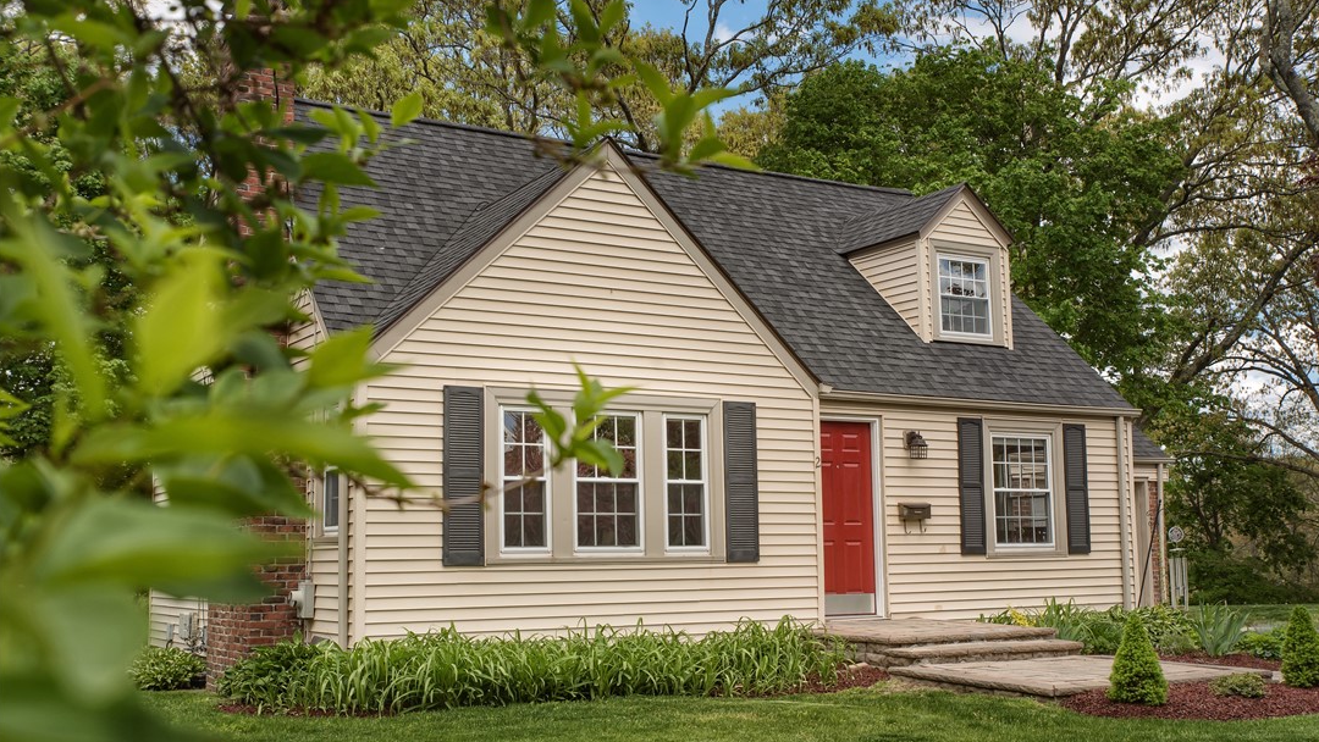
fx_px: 1399
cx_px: 659
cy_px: 403
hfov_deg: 50.5
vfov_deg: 29.7
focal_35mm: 40
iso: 250
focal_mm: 38
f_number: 7.1
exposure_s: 1/400
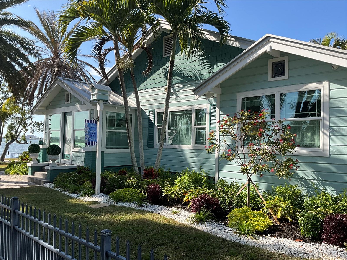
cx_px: 174
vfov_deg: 48.2
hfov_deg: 61.7
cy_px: 130
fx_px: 291
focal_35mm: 29
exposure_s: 1/1076
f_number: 1.8
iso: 25
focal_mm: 3
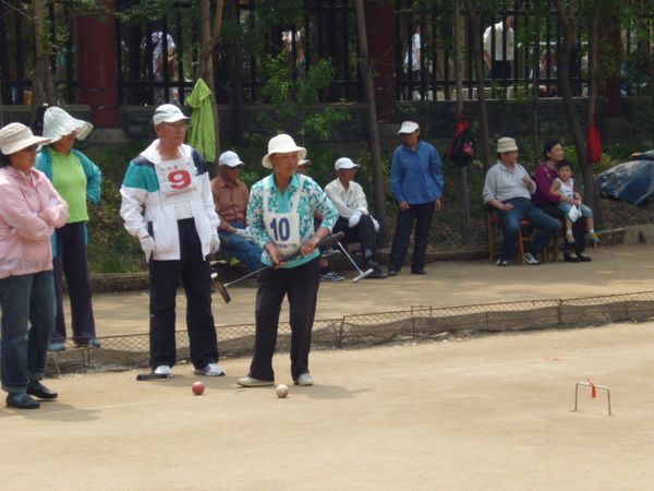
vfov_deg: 12.3
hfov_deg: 16.4
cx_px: 327
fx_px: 2267
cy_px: 246
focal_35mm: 120
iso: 320
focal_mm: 21.5
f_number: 6.4
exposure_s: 1/500
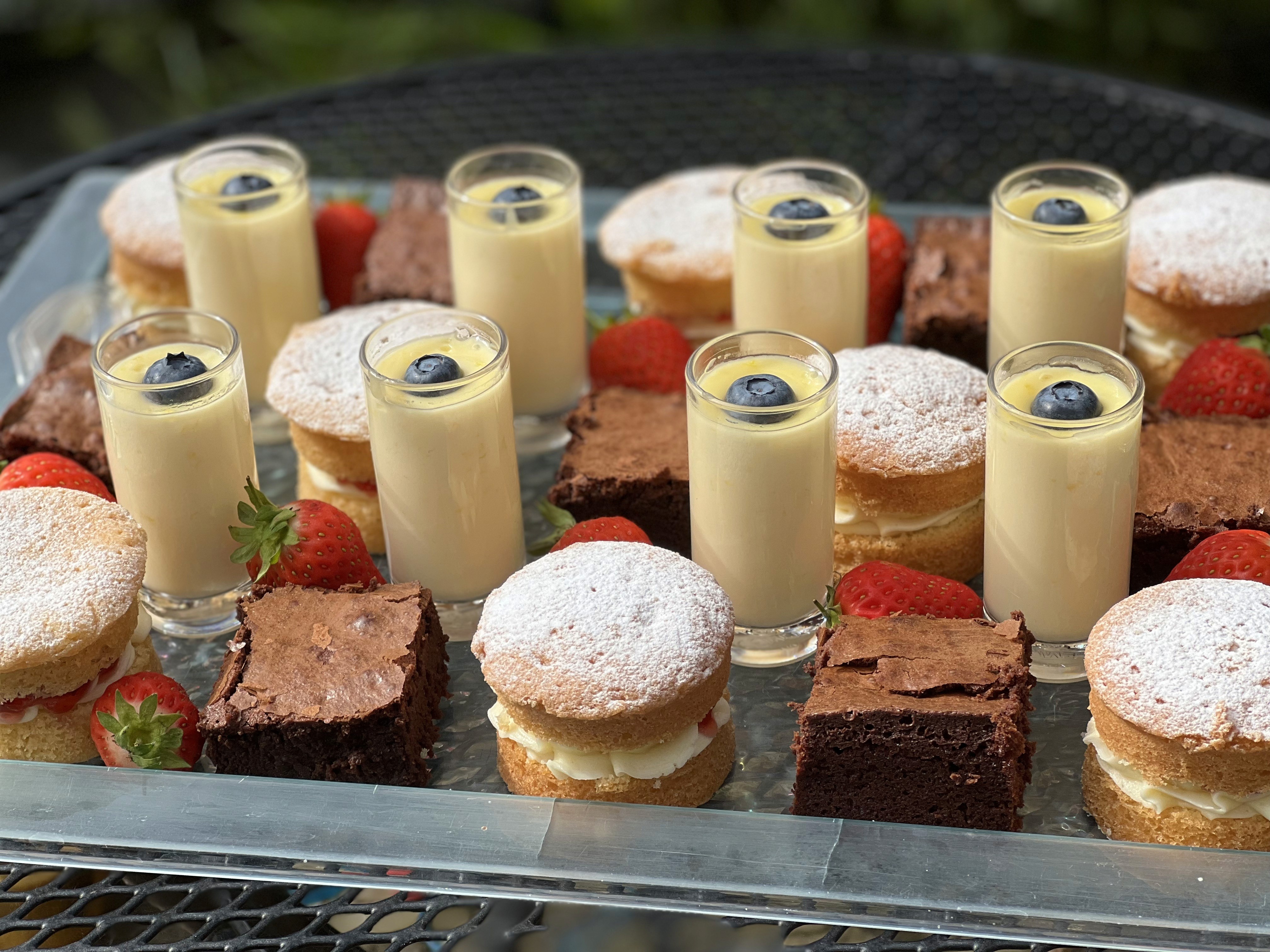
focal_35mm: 77
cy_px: 476
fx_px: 2825
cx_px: 635
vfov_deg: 19.1
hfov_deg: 25.3
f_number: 2.8
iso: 32
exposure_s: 1/435
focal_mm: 9
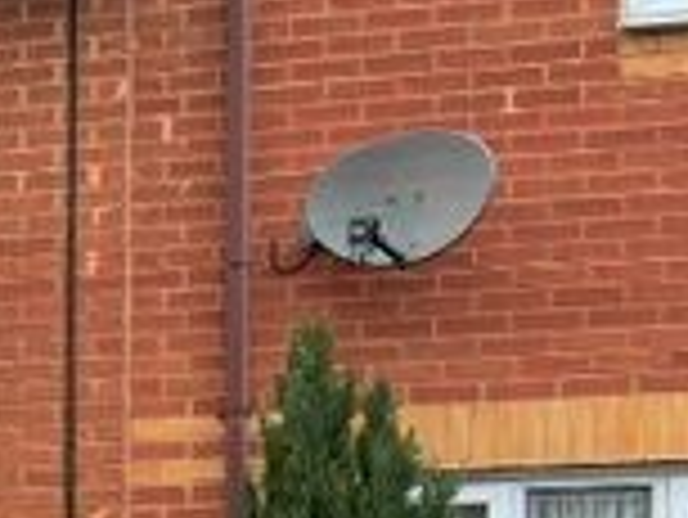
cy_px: 809
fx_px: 2367
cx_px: -751
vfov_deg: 11.8
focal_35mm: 119
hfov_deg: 13.7
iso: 32
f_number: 1.8
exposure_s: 1/669
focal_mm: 4.25
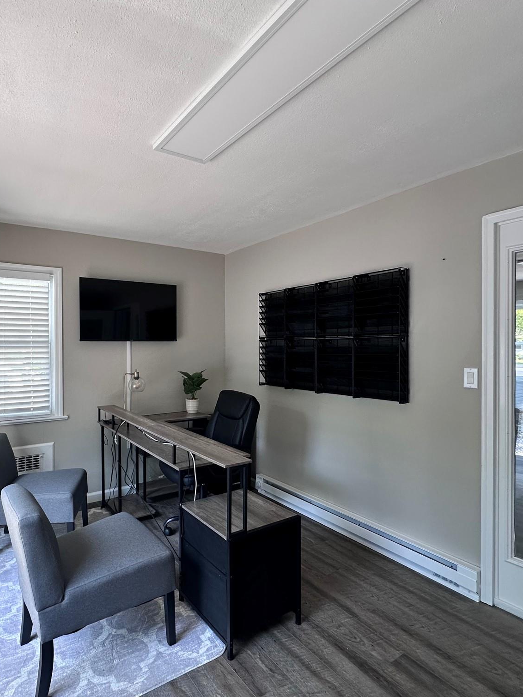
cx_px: 186
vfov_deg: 84.7
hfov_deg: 67.3
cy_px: 350
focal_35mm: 19
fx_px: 383
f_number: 2.2
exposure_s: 1/99
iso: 125
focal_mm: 2.22
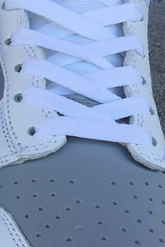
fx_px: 639
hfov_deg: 14.3
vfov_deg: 21.8
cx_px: -32
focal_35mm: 93
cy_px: 179
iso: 25
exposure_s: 1/248
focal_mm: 3.3
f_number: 2.4
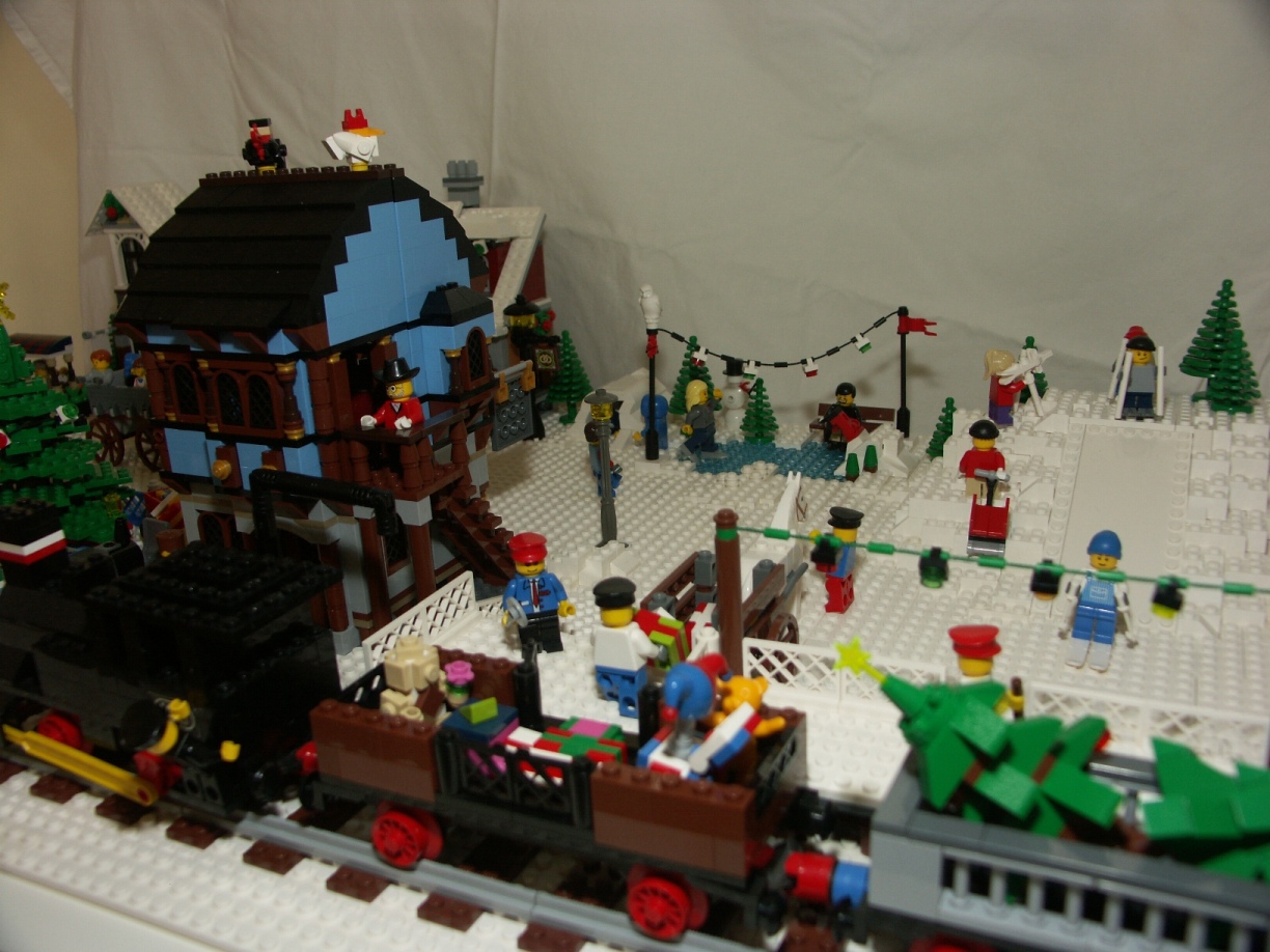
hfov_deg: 60.0
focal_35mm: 30
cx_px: 635
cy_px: 476
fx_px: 1101
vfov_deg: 46.8
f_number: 2.8
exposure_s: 1/50
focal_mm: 7.88
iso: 100
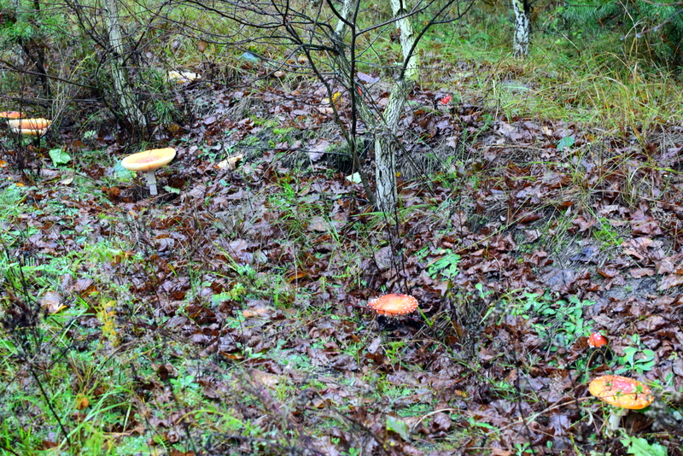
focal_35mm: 52
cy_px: 228
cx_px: 342
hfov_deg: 37.8
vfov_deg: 25.8
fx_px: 996
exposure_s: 1/60
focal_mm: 35
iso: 1600
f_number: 7.1
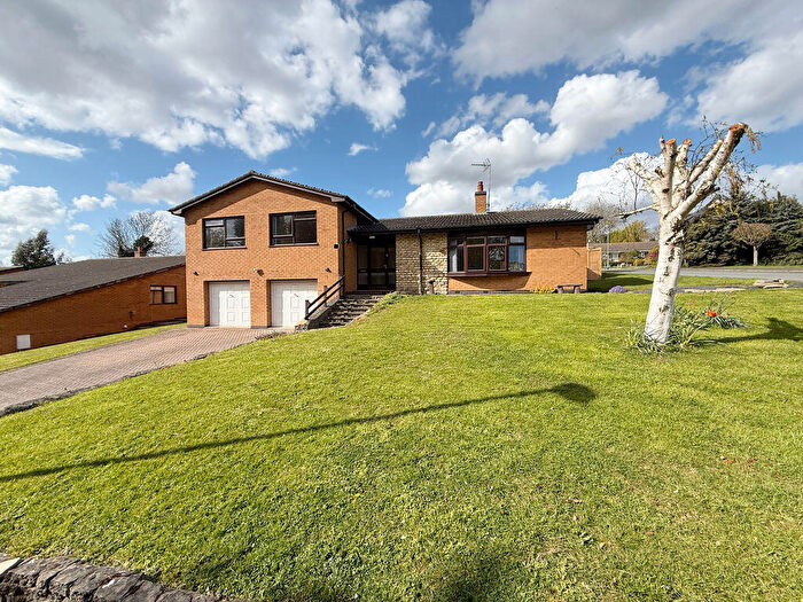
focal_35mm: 14
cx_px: 402
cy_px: 301
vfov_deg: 85.7
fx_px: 325
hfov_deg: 102.1
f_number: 2.2
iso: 50
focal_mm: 2.22
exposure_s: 1/1464
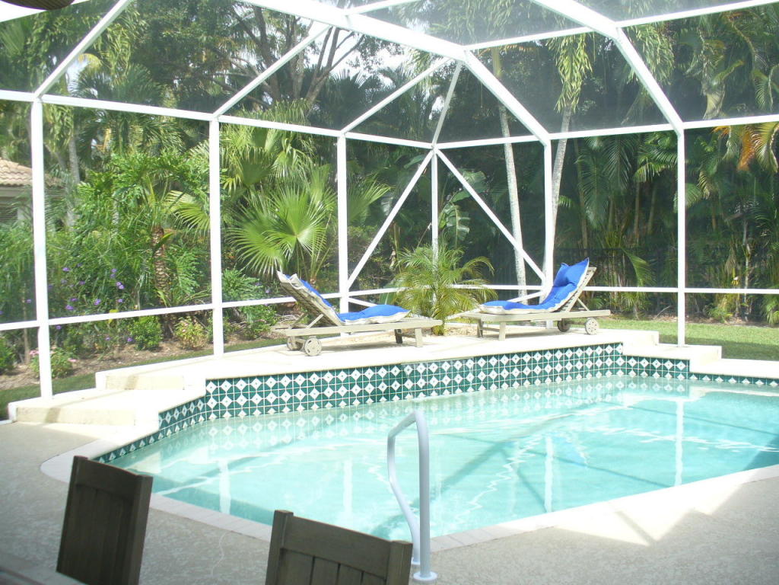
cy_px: 292
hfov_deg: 50.1
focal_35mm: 37
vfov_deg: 38.7
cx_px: 390
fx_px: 833
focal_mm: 6.1
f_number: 2.8
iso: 80
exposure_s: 1/250
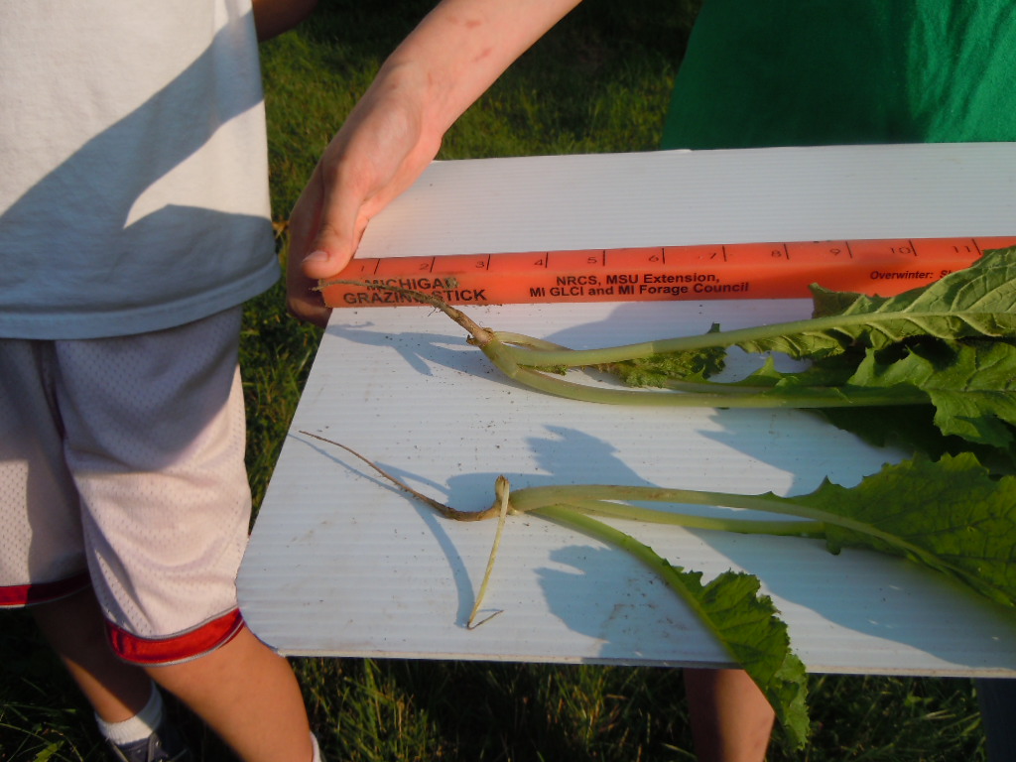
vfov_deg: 46.8
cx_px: 508
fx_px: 881
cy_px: 381
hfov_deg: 60.0
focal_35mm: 30
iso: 100
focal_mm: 5.4
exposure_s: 1/1000
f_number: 3.5
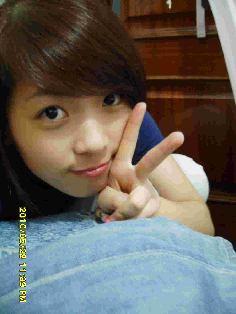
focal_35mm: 35
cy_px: 157
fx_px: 318
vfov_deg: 52.6
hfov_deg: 40.7
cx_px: 118
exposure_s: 1
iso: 200
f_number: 2.8
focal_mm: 6.2
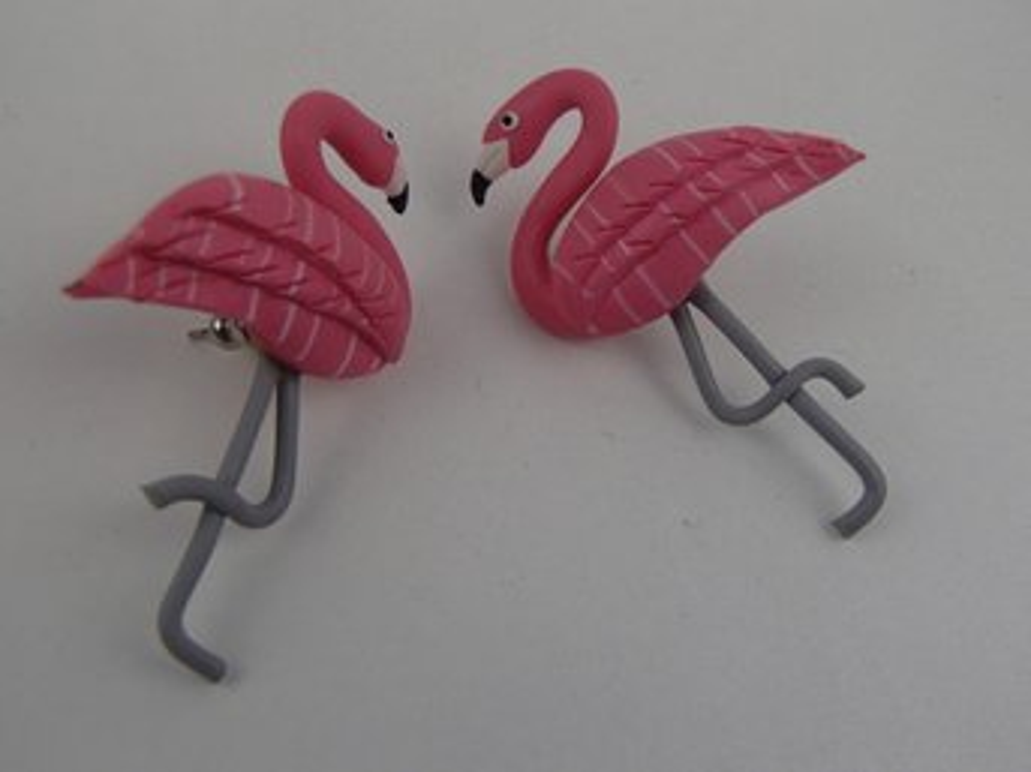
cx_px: 516
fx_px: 1102
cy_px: 386
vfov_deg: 38.6
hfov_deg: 50.2
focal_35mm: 37
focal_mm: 6.64
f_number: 4.7
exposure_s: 1/160
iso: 100
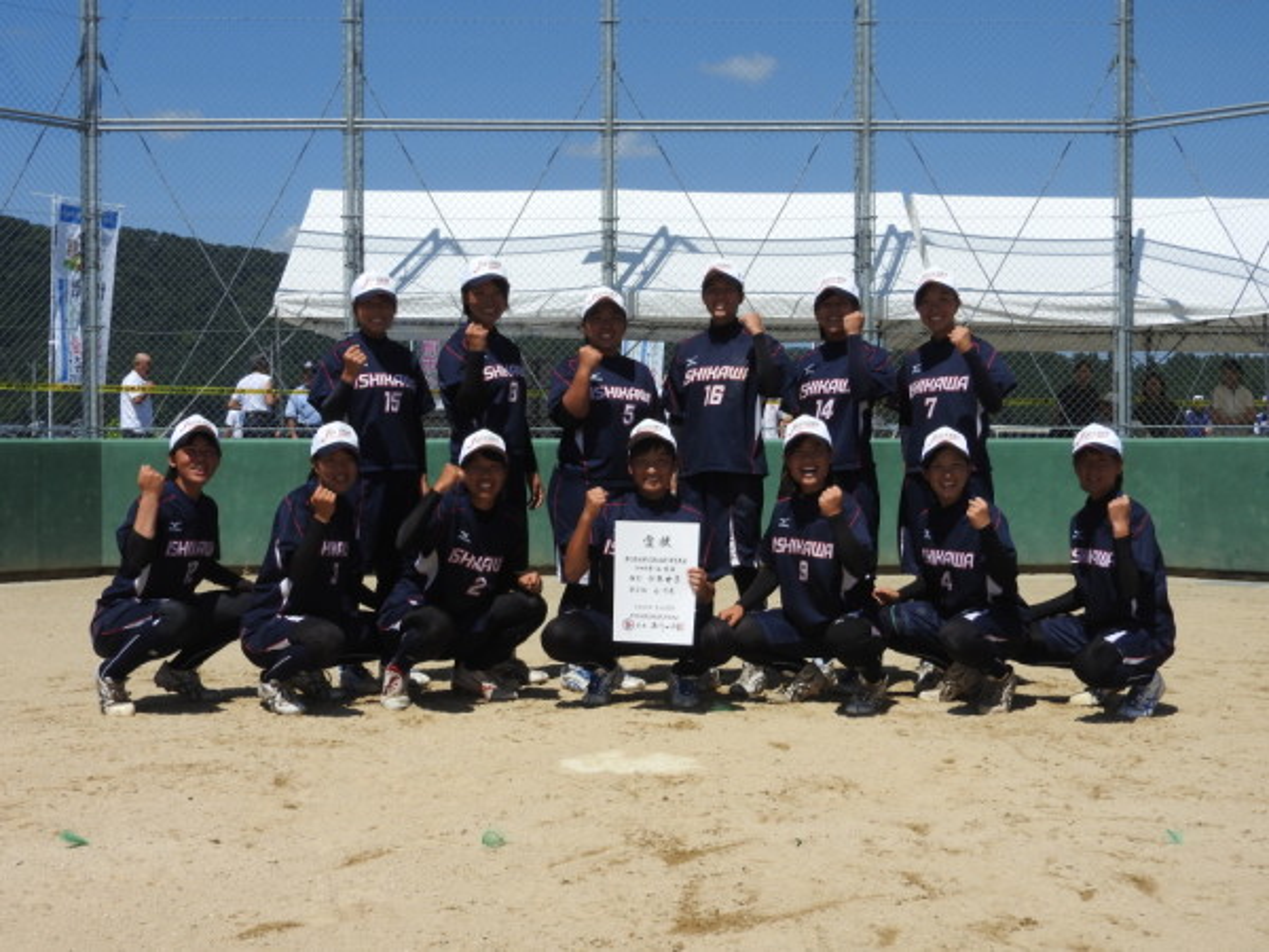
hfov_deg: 38.2
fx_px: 1833
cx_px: 634
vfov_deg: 29.1
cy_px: 476
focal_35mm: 50
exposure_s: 1/1600
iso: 100
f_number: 4
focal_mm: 9
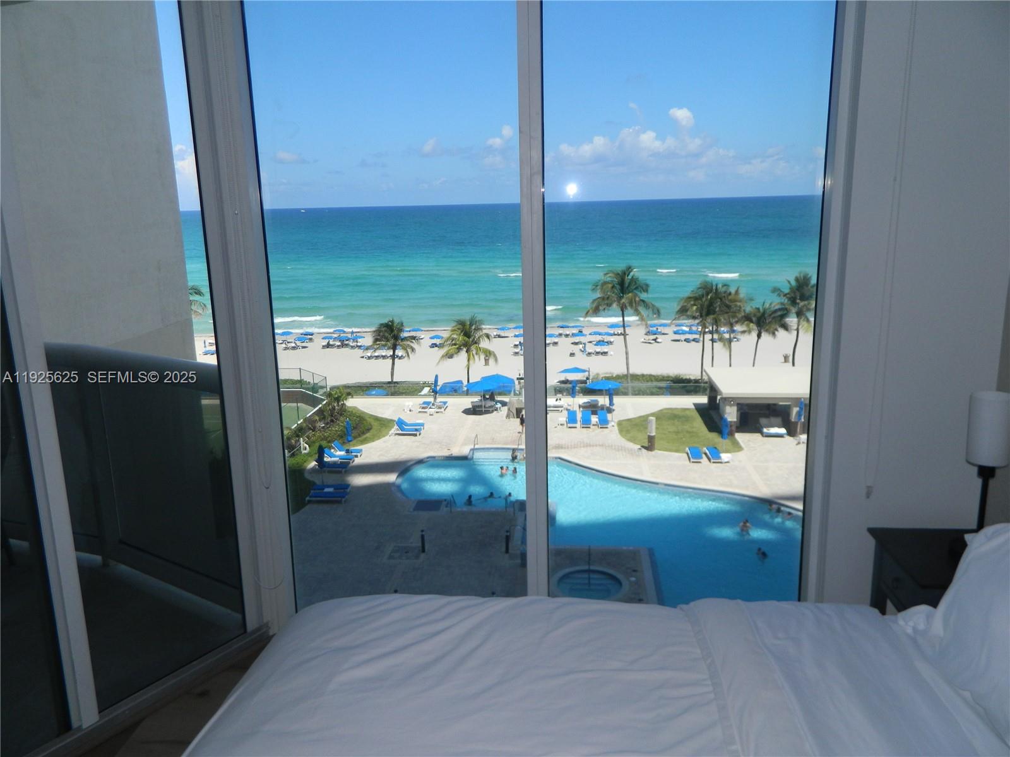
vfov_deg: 54.9
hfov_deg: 69.4
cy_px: 378
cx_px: 505
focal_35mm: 25
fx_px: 729
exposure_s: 1/320
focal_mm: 4.5
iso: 80
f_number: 3.1
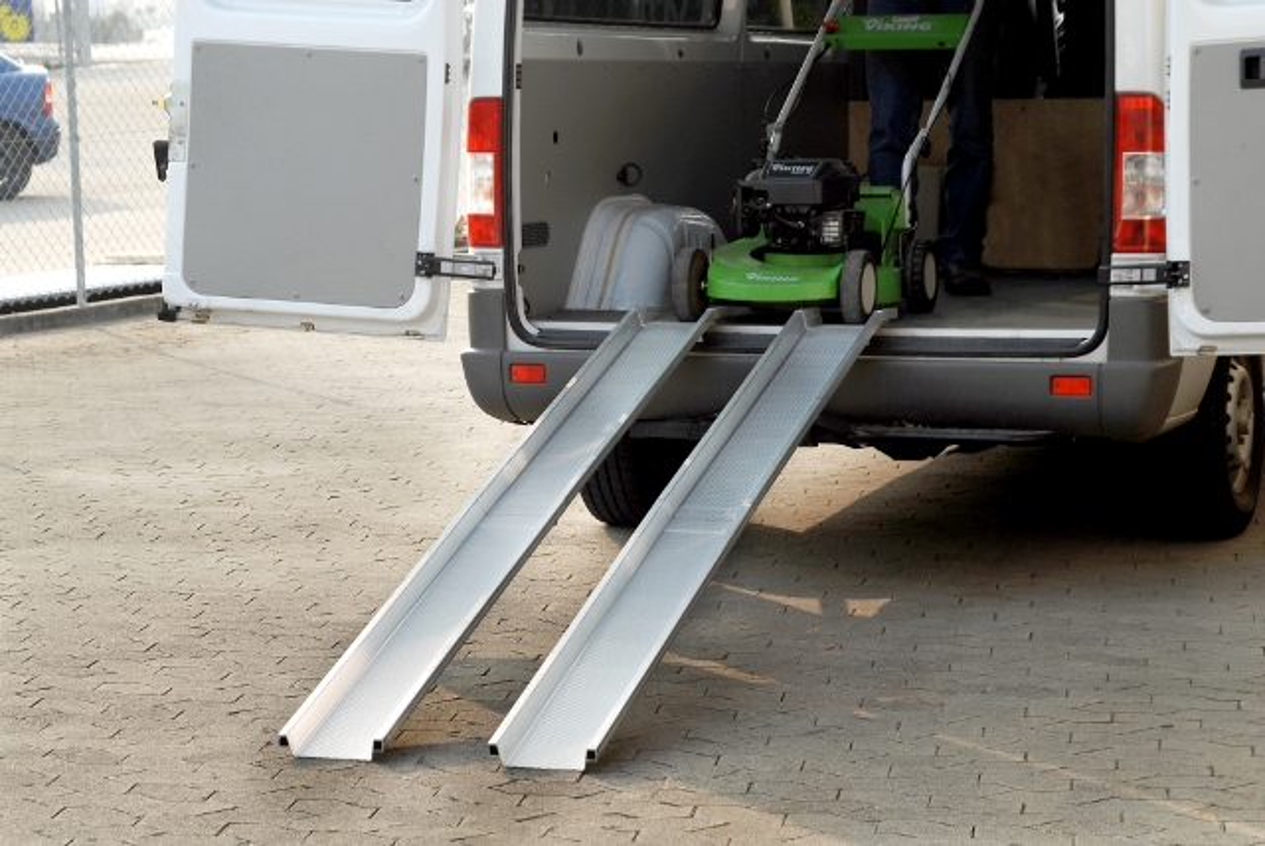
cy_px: 423
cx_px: 632
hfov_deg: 19.4
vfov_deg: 13.1
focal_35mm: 105
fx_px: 3693
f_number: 8
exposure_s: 1/100
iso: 100
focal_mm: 70
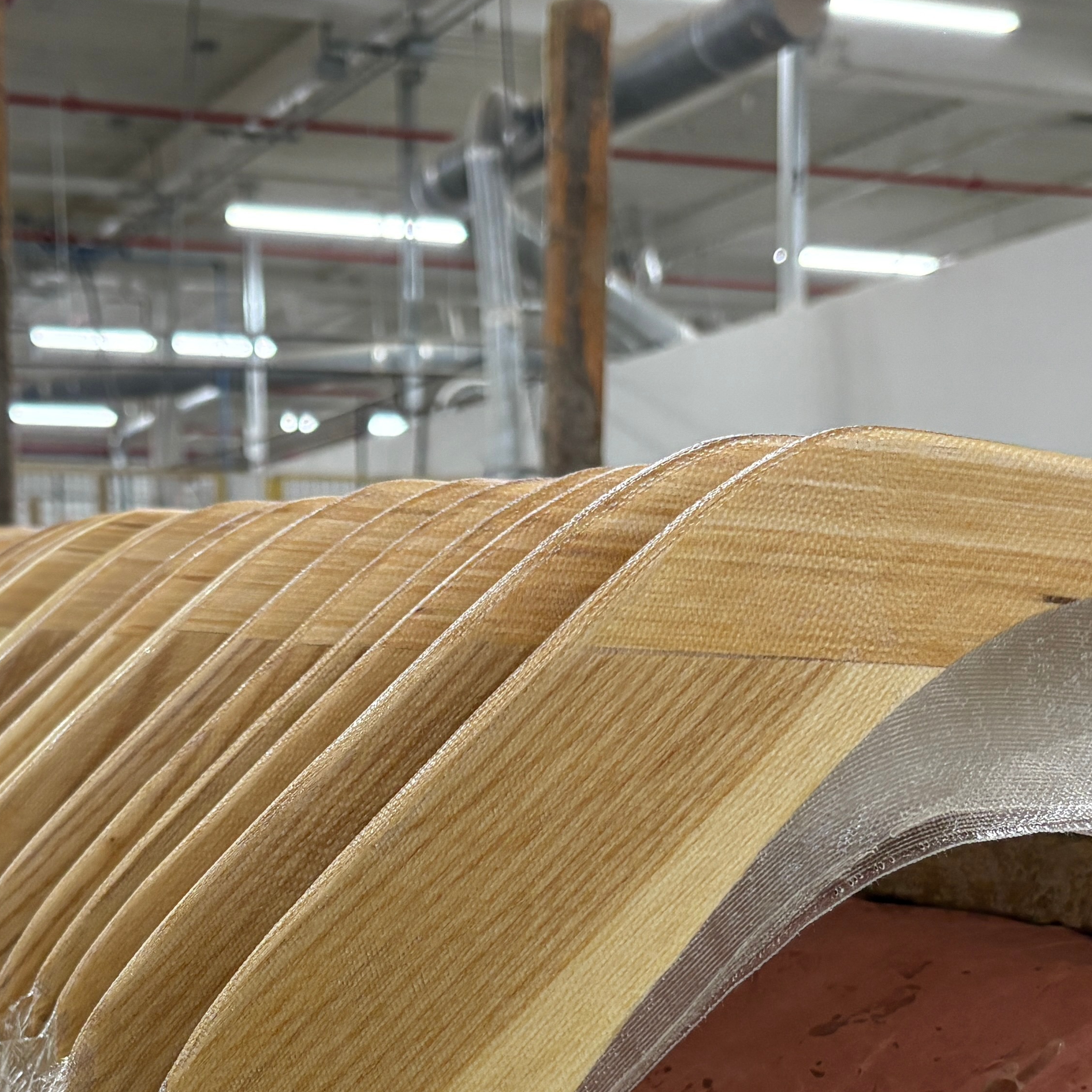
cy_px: 1011
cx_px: 375
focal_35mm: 58
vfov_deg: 28.3
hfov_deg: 29.4
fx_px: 2070
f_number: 1.6
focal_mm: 5.96
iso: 200
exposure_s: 1/120
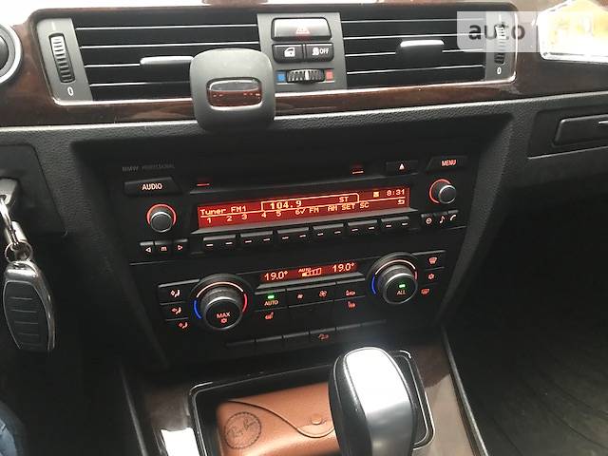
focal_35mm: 28
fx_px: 492
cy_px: 228
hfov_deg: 63.4
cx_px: 304
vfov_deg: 49.7
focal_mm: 4
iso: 80
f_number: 1.8
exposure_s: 1/5
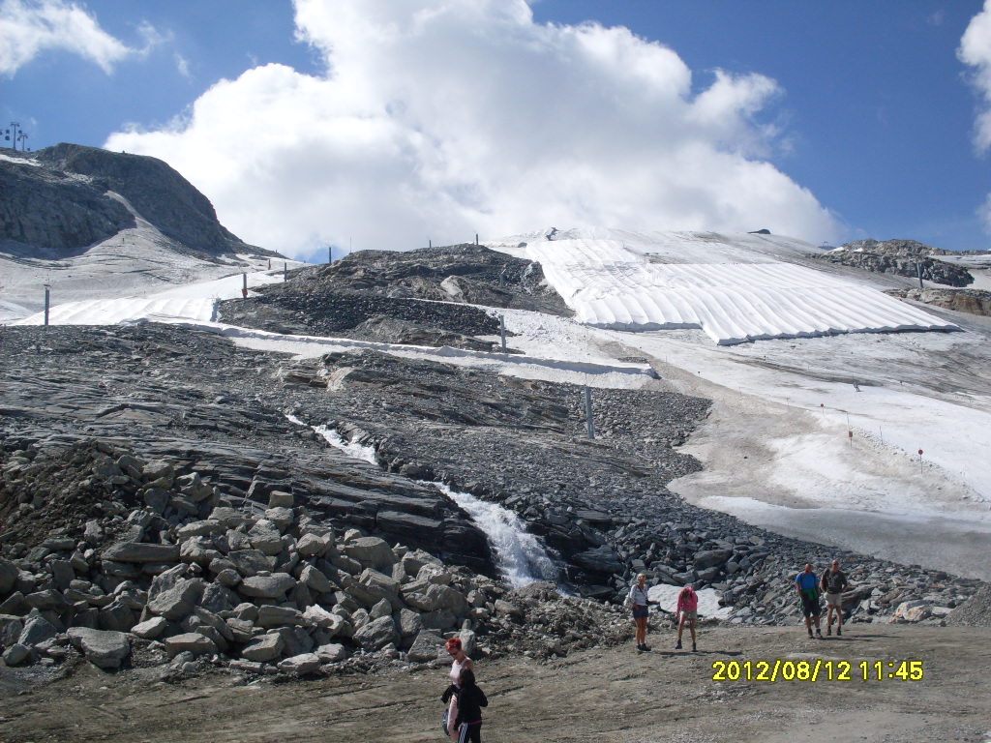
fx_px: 1088
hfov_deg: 49.0
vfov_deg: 37.7
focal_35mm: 38
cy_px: 372
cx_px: 496
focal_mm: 6.3
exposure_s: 1/350
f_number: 8.4
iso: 80
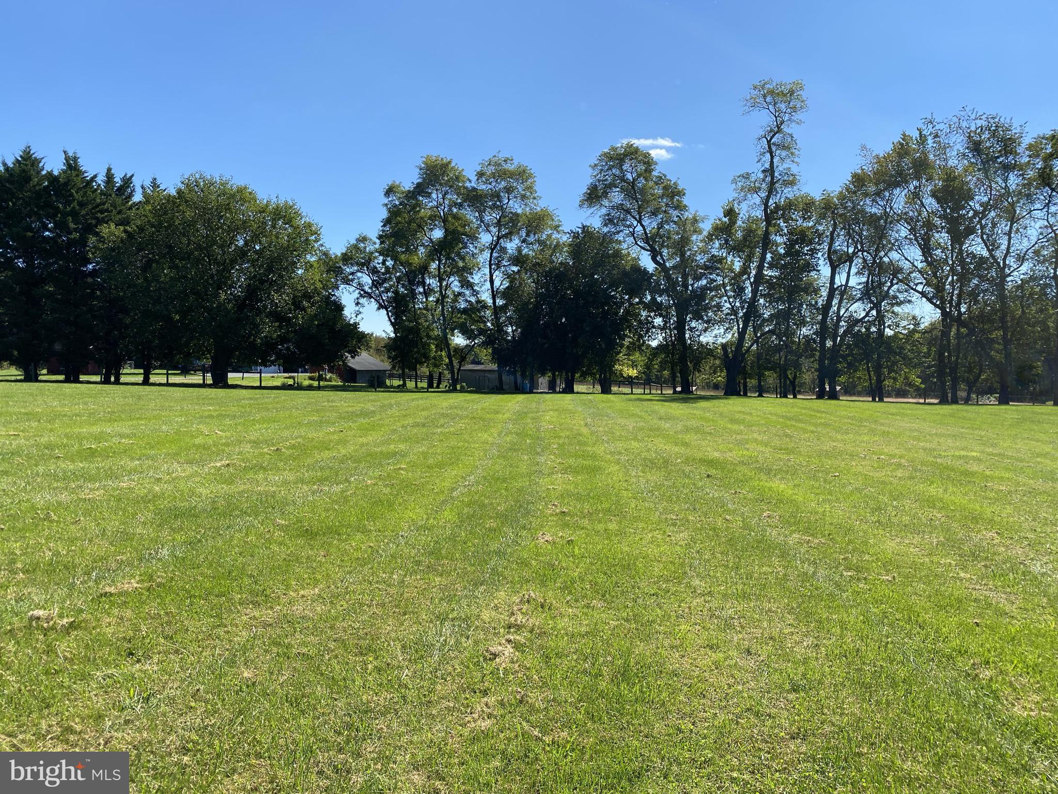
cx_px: 529
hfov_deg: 67.3
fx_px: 795
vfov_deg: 53.1
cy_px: 397
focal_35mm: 26
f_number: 1.8
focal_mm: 4.25
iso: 32
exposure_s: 1/2315
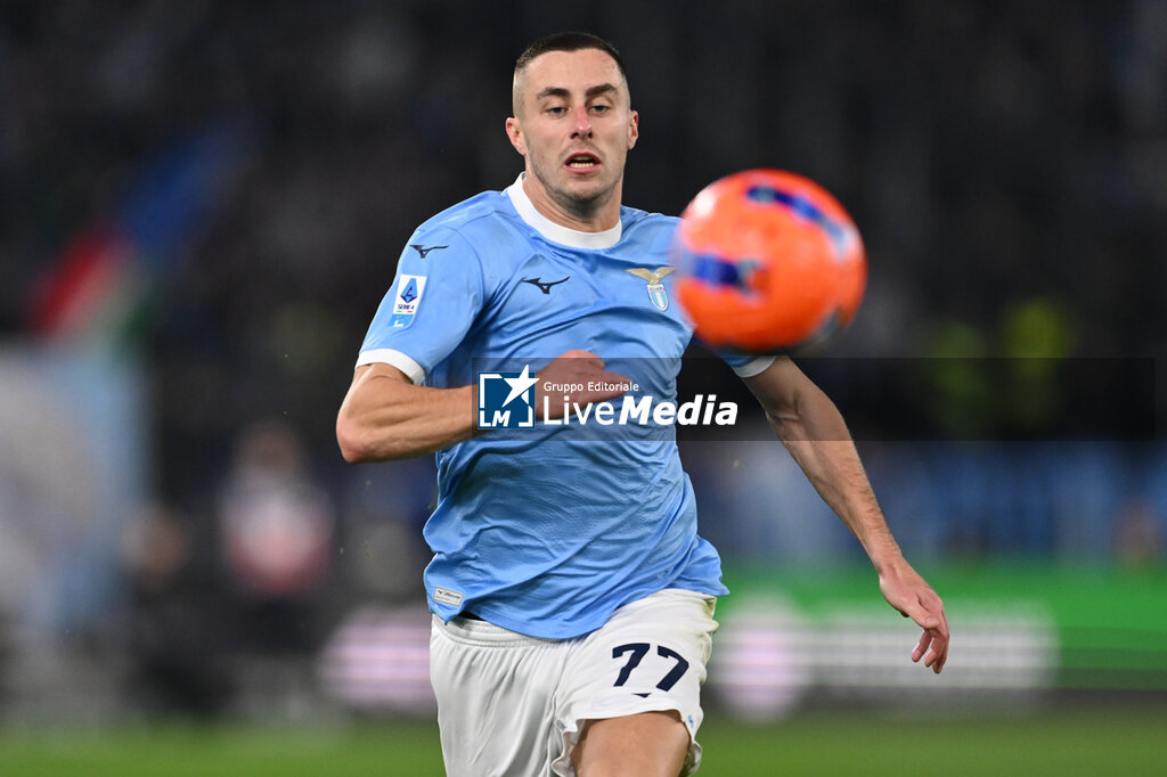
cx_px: 584
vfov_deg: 3.4
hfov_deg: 5.2
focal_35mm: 400
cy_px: 388
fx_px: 12962
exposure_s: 1/2000
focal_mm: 400
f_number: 3.2
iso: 1600
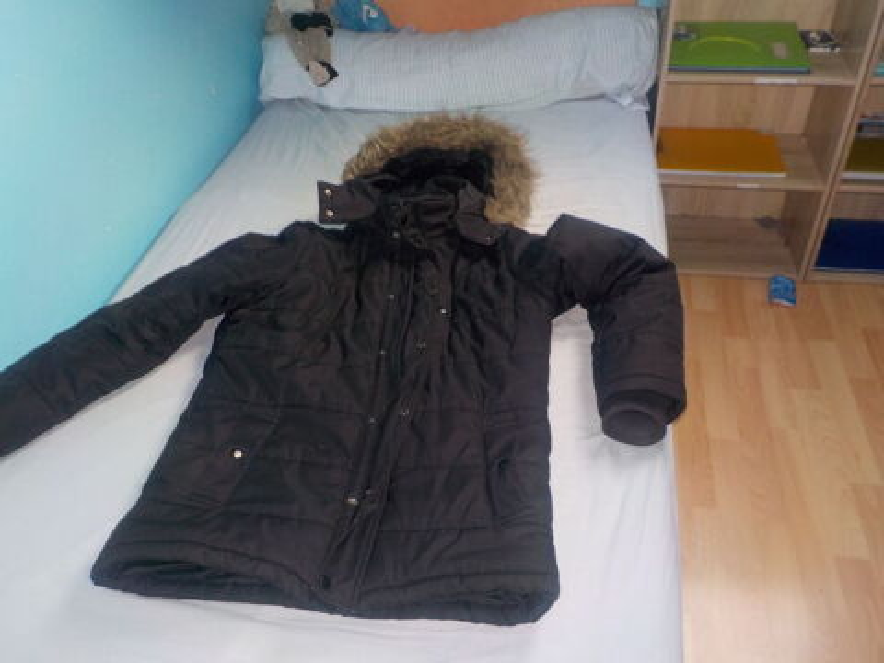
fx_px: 766
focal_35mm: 30
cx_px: 442
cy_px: 332
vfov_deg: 46.8
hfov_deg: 60.0
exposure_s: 1/30
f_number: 3.3
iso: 200
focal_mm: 4.1
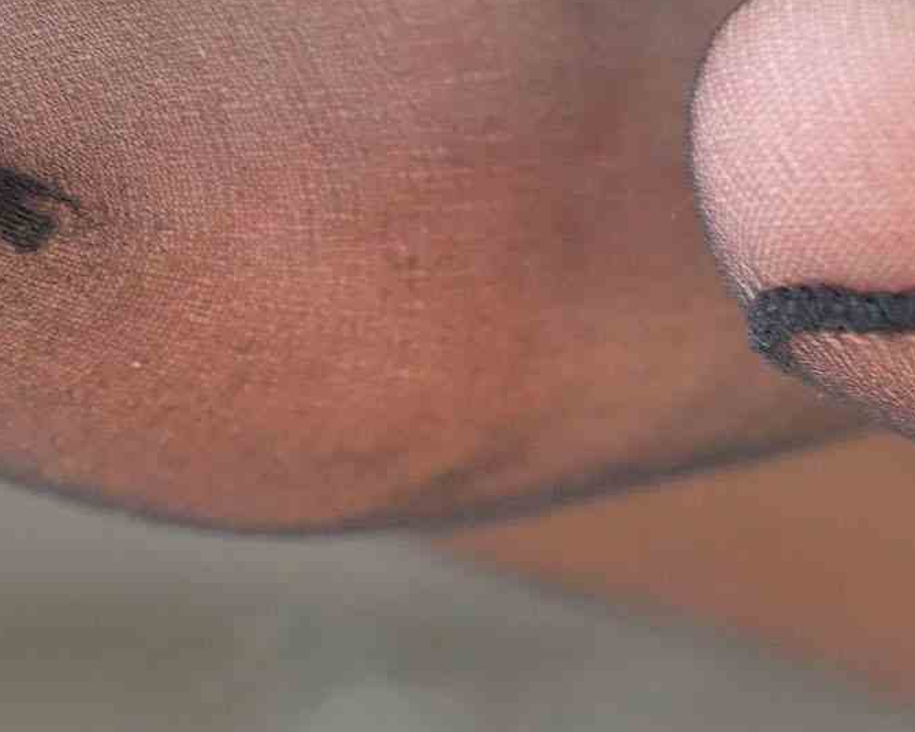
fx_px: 6119
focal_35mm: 226
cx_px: 907
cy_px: 251
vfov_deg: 6.8
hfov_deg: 8.5
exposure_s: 1/200
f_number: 4
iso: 1000
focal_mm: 35
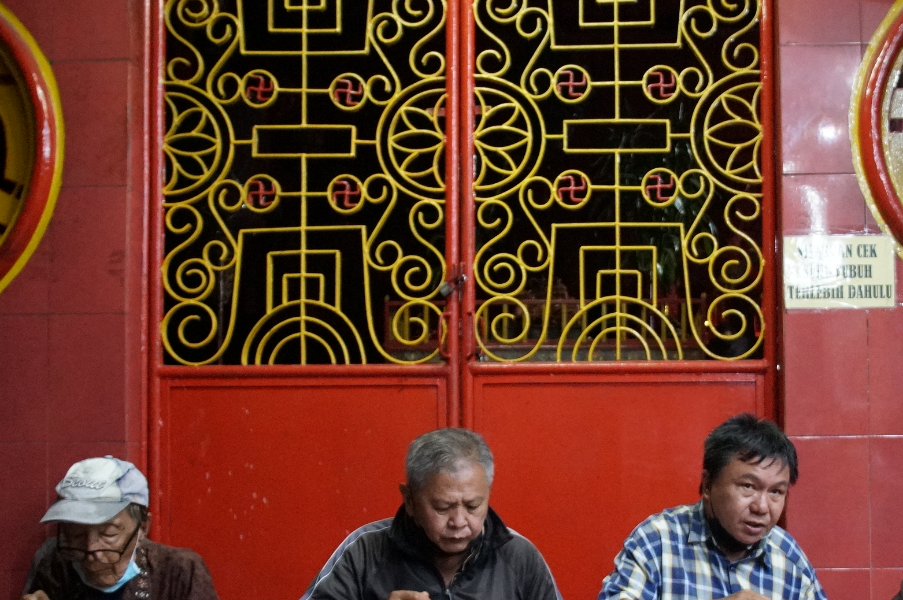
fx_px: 1303
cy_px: 464
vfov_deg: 25.6
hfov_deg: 38.0
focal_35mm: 52
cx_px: 565
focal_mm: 18
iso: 5000
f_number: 3.5
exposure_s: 1/125
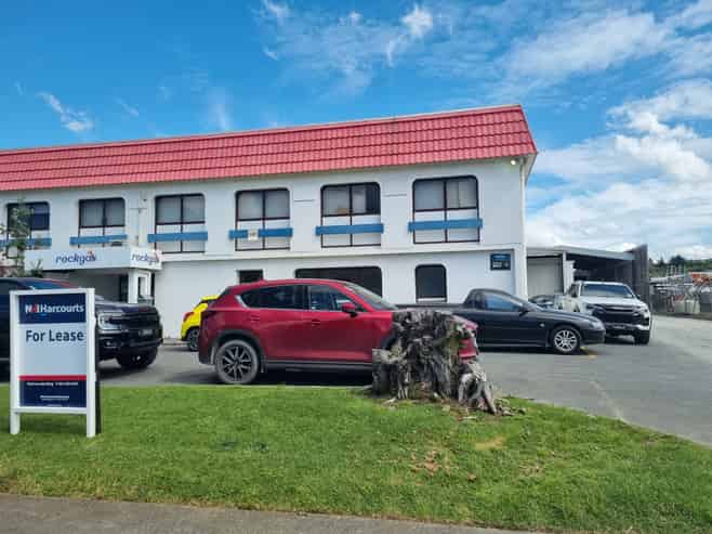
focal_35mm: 26
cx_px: 356
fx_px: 535
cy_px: 267
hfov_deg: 67.3
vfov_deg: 53.0
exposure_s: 1/2592
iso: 50
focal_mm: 5.4
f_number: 1.8
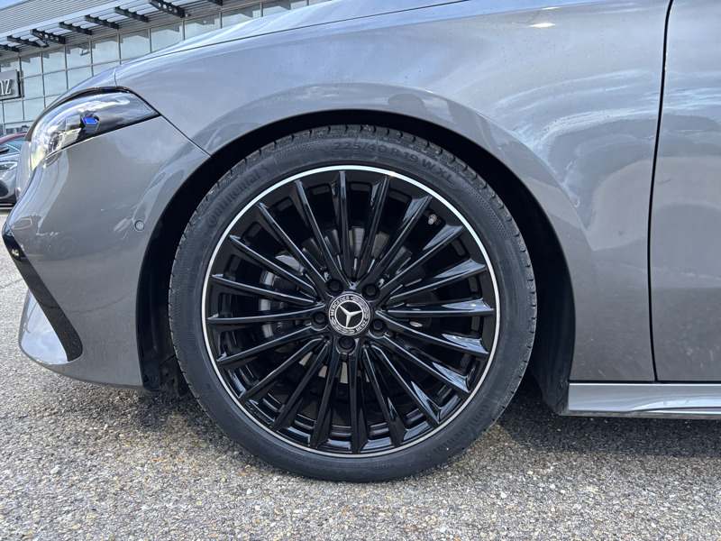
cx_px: 360
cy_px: 270
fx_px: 542
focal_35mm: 26
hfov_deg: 67.3
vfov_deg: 53.1
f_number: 1.6
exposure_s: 1/58
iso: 320
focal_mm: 5.96
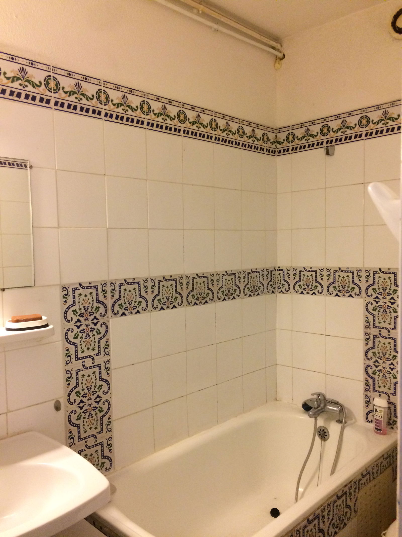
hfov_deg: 48.2
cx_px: 201
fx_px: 449
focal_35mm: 29
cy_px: 268
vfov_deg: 61.7
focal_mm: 4.15
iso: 250
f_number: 2.2
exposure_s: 1/33
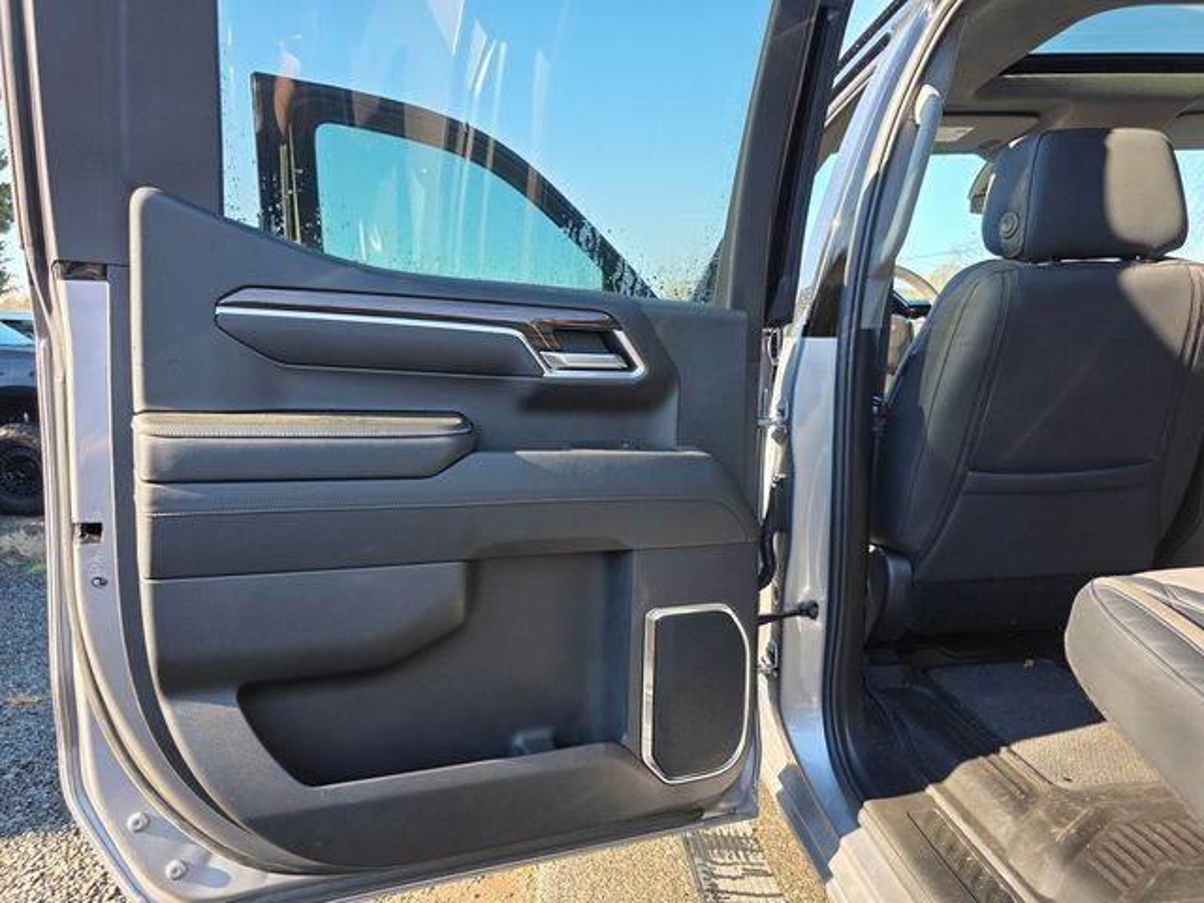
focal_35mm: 23
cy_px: 452
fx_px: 800
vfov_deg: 58.9
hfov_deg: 73.9
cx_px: 602
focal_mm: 6.3
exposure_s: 1/180
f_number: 1.7
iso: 32
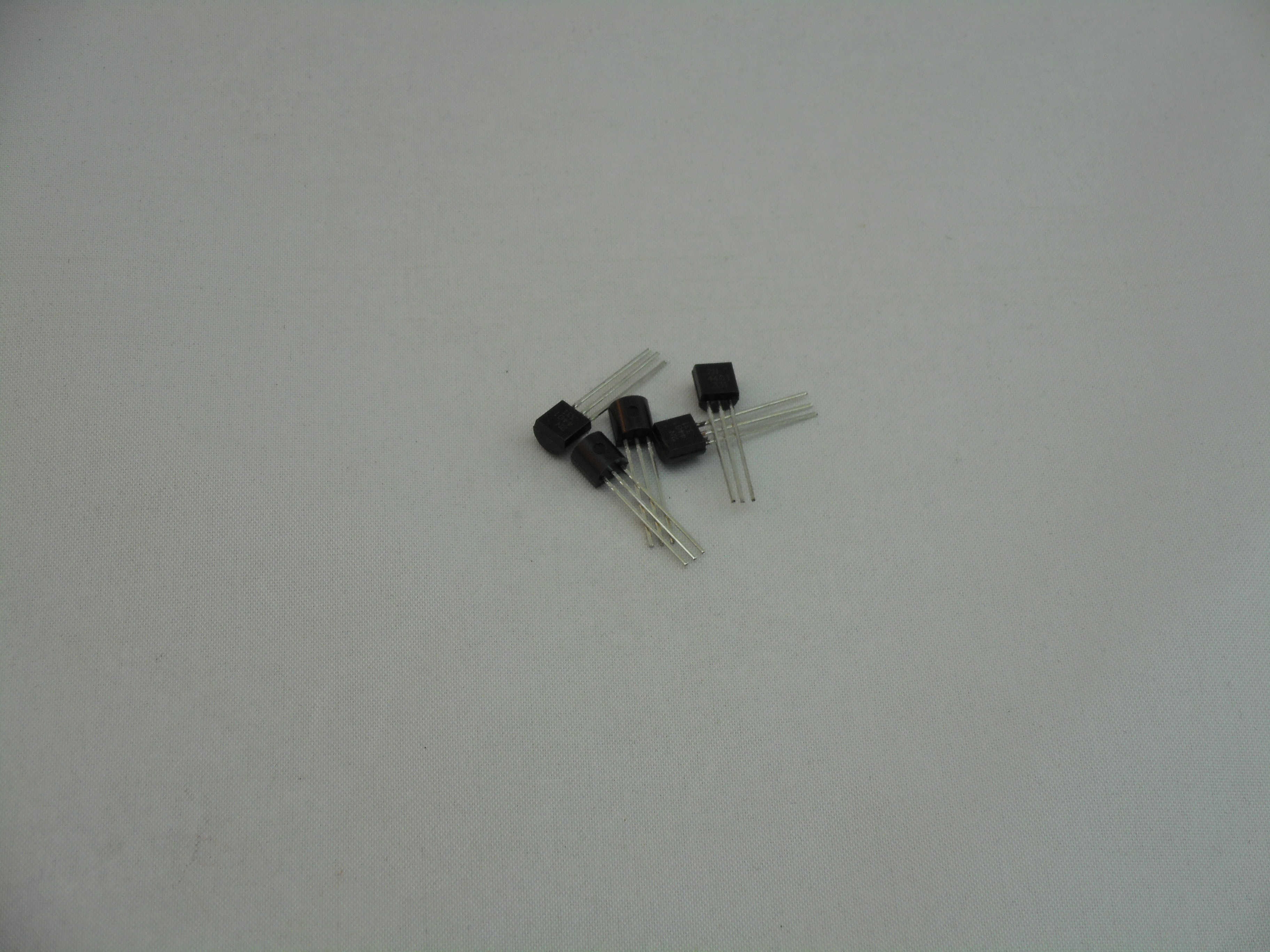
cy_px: 476
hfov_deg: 22.0
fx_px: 3265
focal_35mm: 89
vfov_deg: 16.6
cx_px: 635
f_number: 5.6
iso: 100
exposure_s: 1/60
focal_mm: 15.9
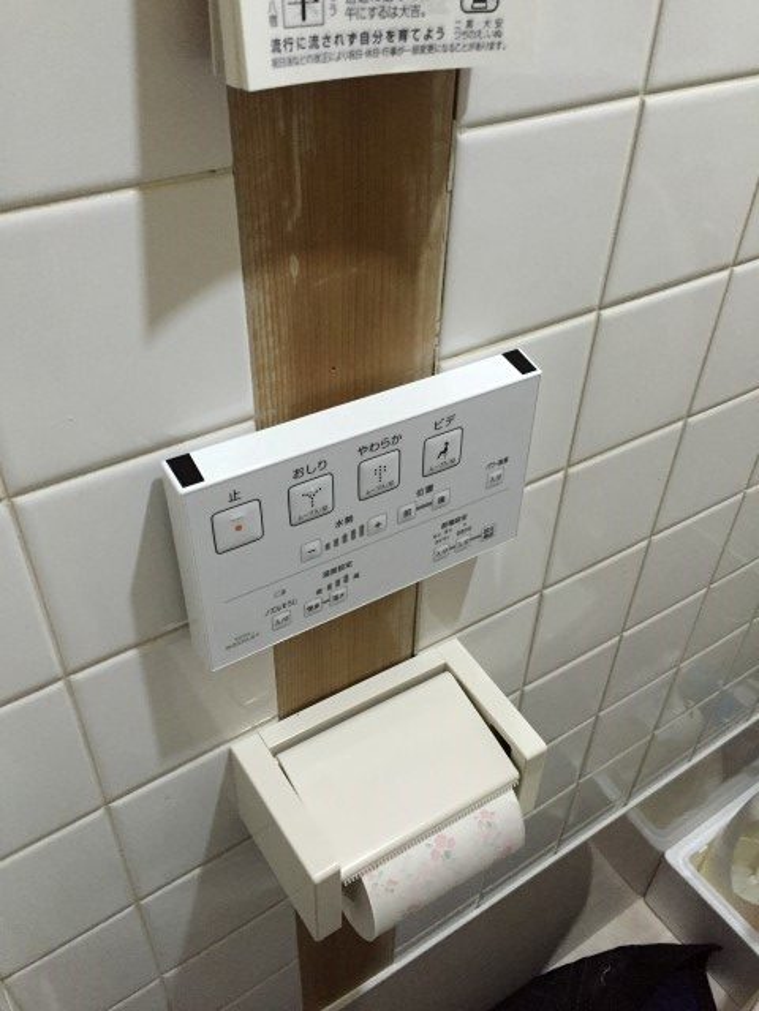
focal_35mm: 29
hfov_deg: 48.2
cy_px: 506
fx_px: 848
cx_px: 380
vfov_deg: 61.7
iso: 250
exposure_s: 1/30
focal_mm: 4.15
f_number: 2.2
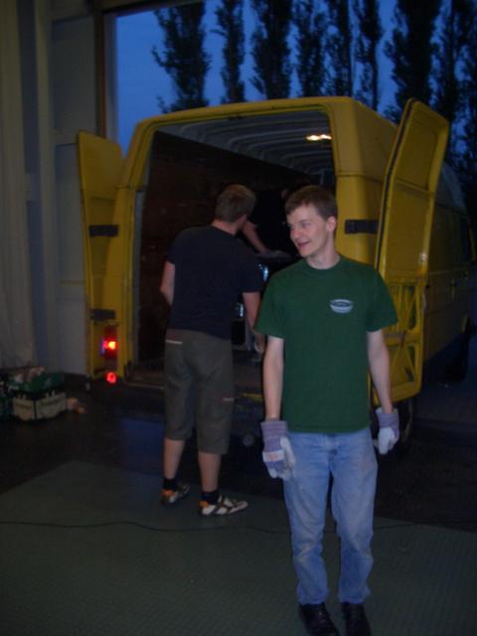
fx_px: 643
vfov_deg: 52.6
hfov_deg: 40.7
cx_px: 238
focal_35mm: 35
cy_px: 318
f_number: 2.6
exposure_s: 1/60
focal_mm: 5.8
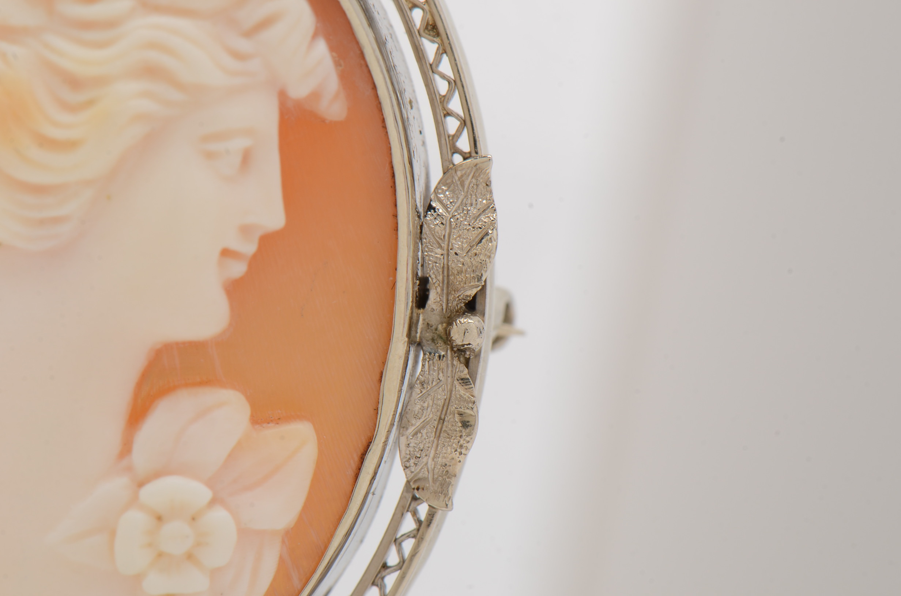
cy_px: 298
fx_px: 3184
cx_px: 450
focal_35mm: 128
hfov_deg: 16.1
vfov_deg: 10.7
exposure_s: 1/125
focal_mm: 85
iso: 200
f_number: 18
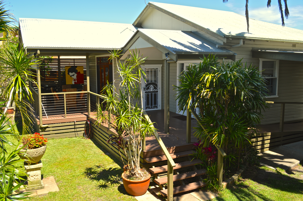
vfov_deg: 39.9
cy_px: 100
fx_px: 278
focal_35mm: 33
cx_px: 152
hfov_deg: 57.3
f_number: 5.6
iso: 100
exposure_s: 1/200
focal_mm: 22
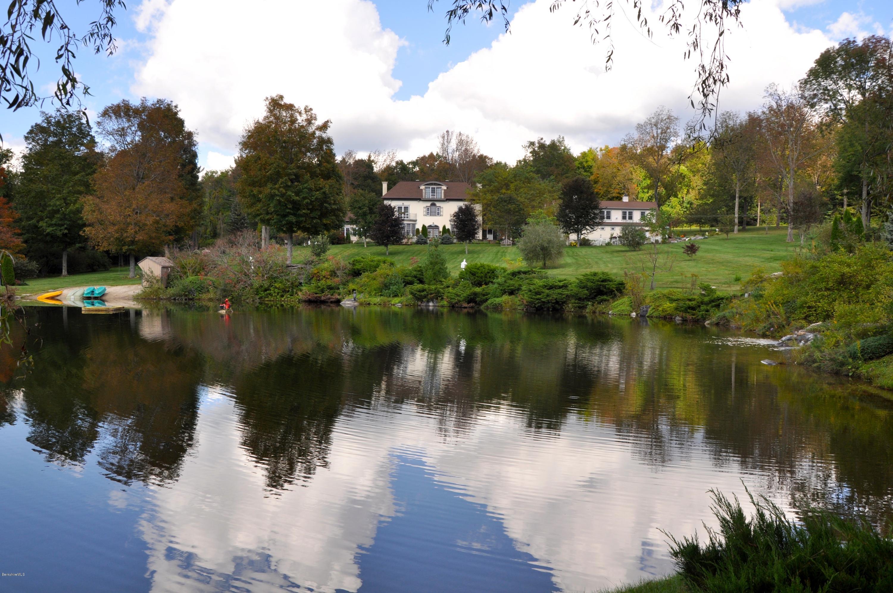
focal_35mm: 32
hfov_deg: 59.6
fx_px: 780
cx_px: 446
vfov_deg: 41.6
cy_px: 296
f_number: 8
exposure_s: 1/250
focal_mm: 21
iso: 200
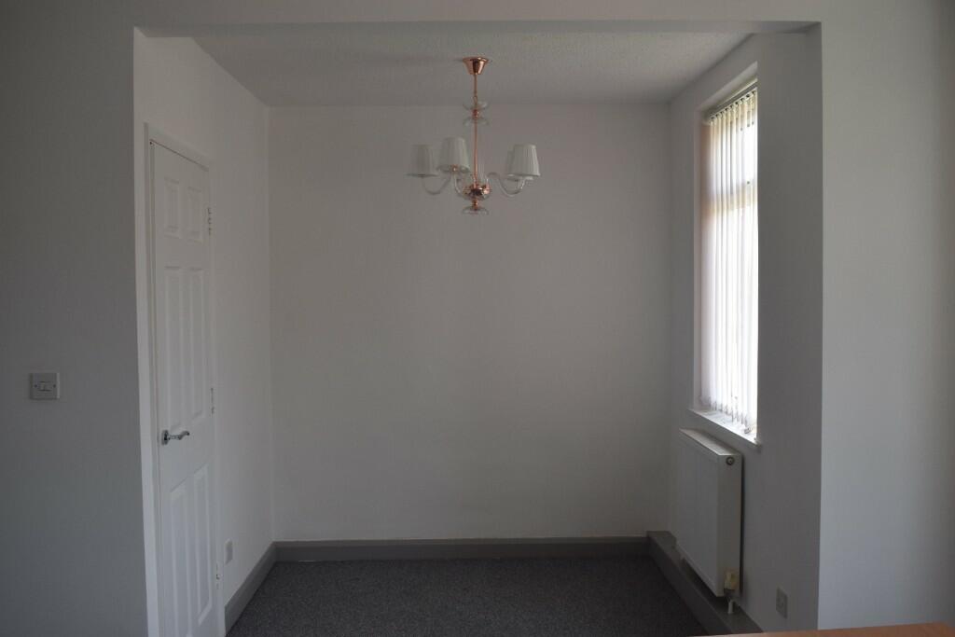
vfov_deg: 38.4
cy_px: 318
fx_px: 915
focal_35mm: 34
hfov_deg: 55.1
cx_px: 478
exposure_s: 1/160
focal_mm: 23
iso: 400
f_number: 6.3
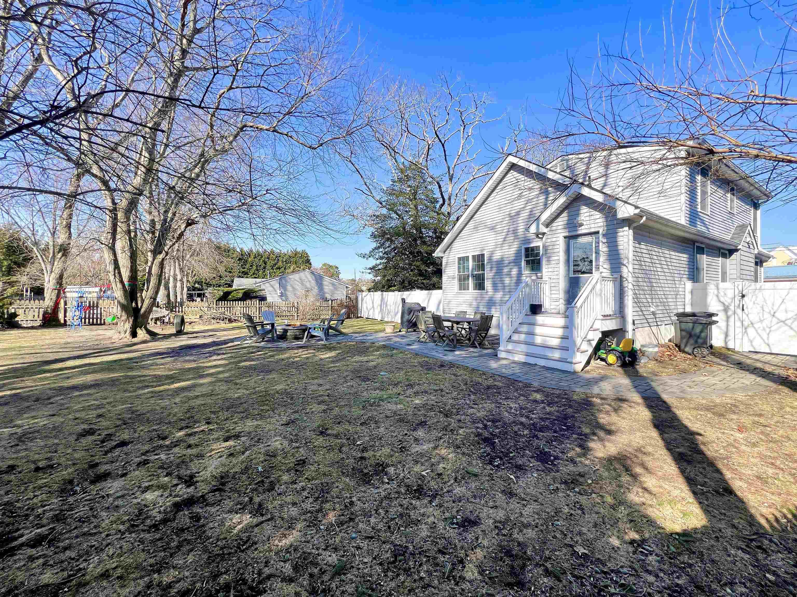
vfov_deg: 89.9
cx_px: 398
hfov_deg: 106.2
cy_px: 298
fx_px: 299
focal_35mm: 13
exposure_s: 1/935
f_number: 1.8
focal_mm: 1.57
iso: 32
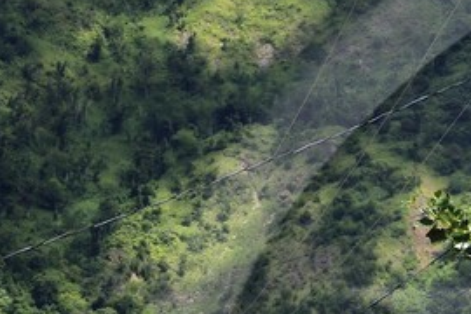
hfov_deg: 6.8
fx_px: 3872
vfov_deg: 4.6
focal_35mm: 296
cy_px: 574
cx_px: 820
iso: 200
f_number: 11
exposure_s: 1/250
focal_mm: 50
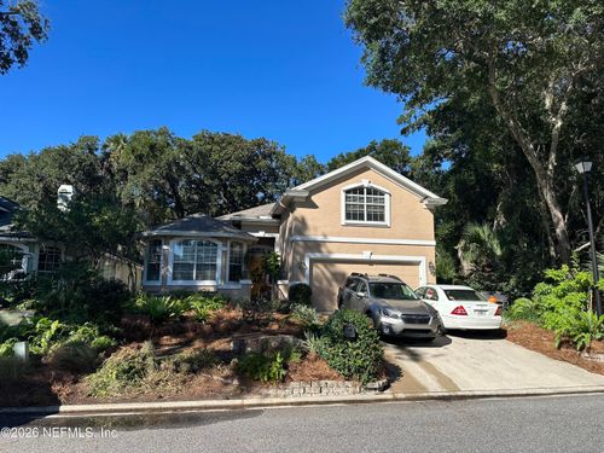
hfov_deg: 71.6
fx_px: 419
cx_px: 302
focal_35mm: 24
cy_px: 226
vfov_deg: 56.8
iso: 80
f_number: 1.78
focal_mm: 6.86
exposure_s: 1/3247
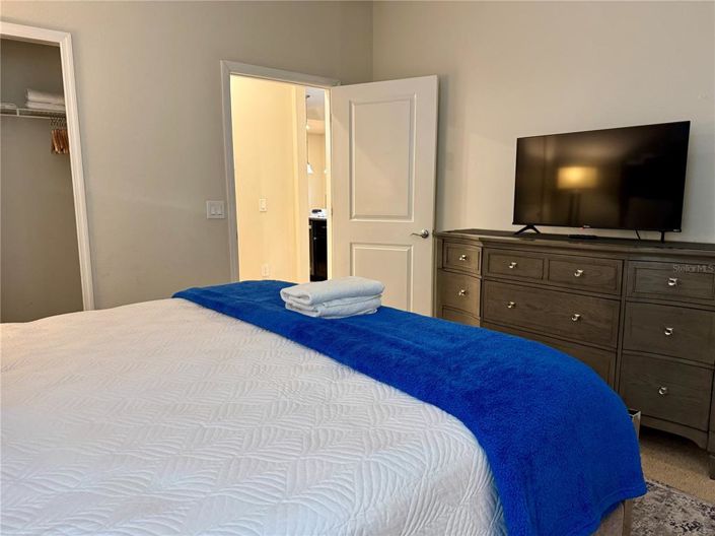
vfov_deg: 56.8
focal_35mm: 24
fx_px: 495
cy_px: 268
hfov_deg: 71.6
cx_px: 358
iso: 320
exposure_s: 1/60
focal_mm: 6.76
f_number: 1.78
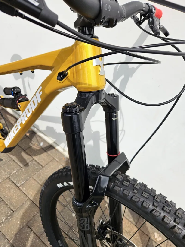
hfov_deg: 58.9
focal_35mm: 23
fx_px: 164
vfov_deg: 73.9
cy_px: 124
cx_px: 92
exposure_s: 1/2000
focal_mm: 5.4
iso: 25
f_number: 1.8
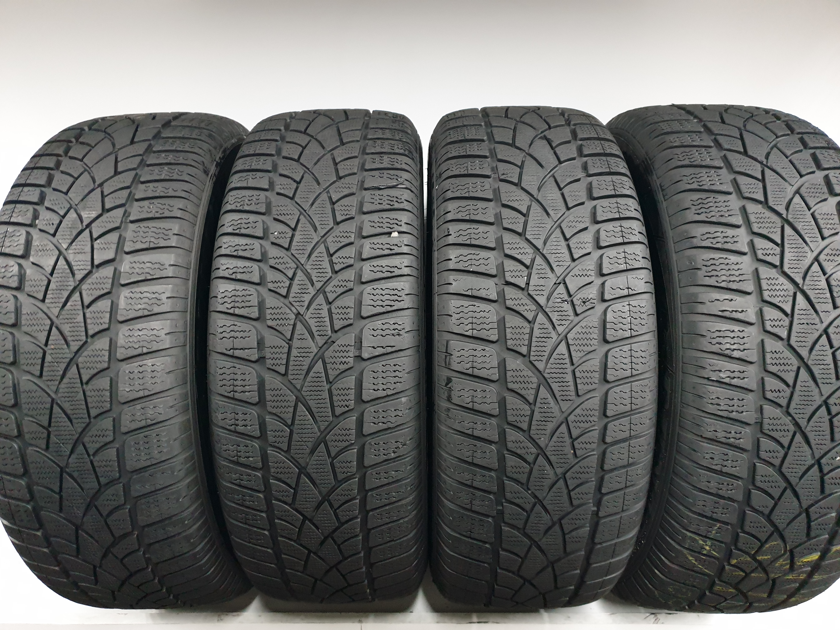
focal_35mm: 26
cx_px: 420
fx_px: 631
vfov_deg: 53.1
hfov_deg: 67.3
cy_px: 315
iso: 320
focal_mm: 4.3
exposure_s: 1/25
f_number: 1.5
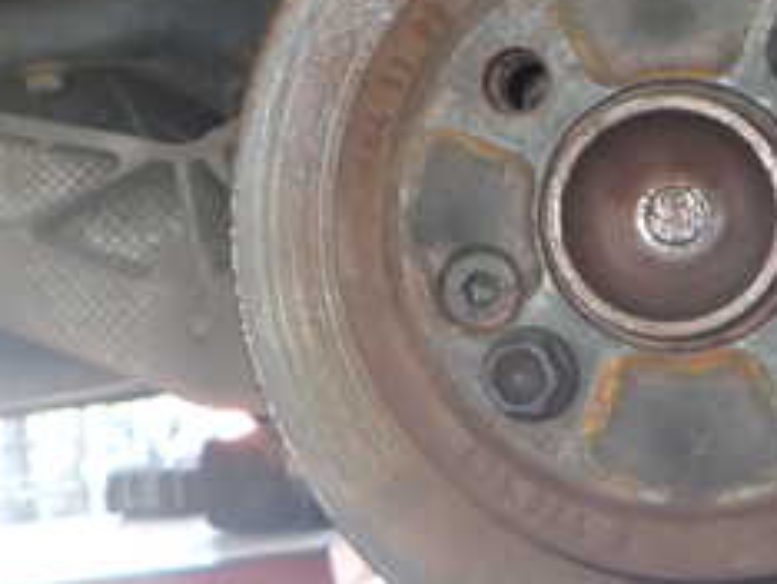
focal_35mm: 64
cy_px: 219
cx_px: 359
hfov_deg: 30.2
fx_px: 1438
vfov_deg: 22.9
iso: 200
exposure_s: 1/30
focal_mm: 4.5
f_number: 2
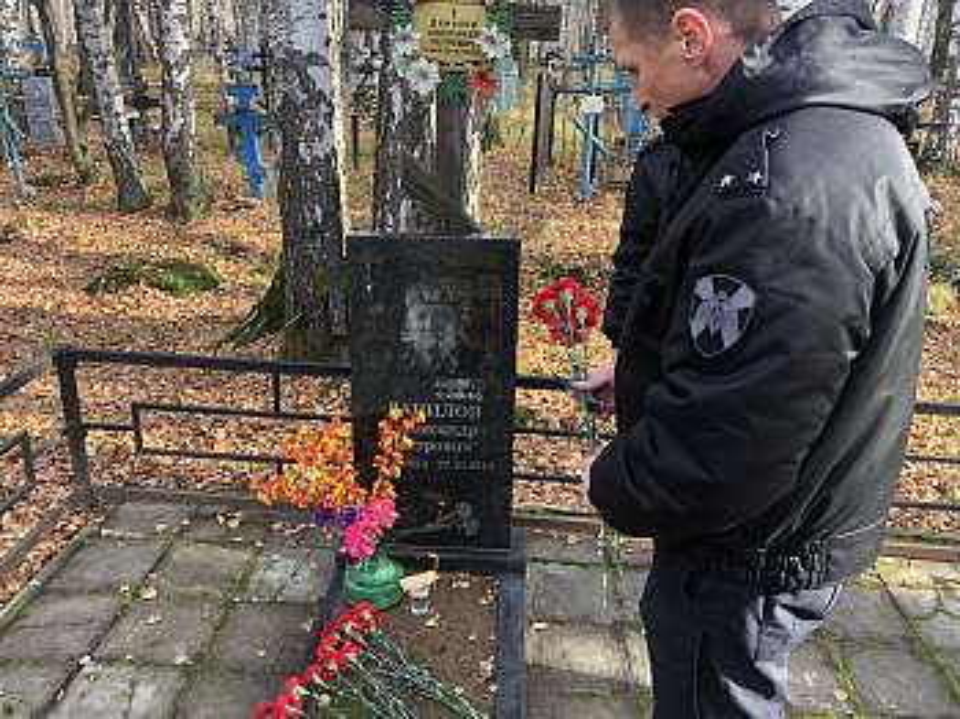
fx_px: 776
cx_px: 480
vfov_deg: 49.7
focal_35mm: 28
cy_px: 360
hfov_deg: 63.5
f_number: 1.8
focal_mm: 3.99
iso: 40
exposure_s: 1/120
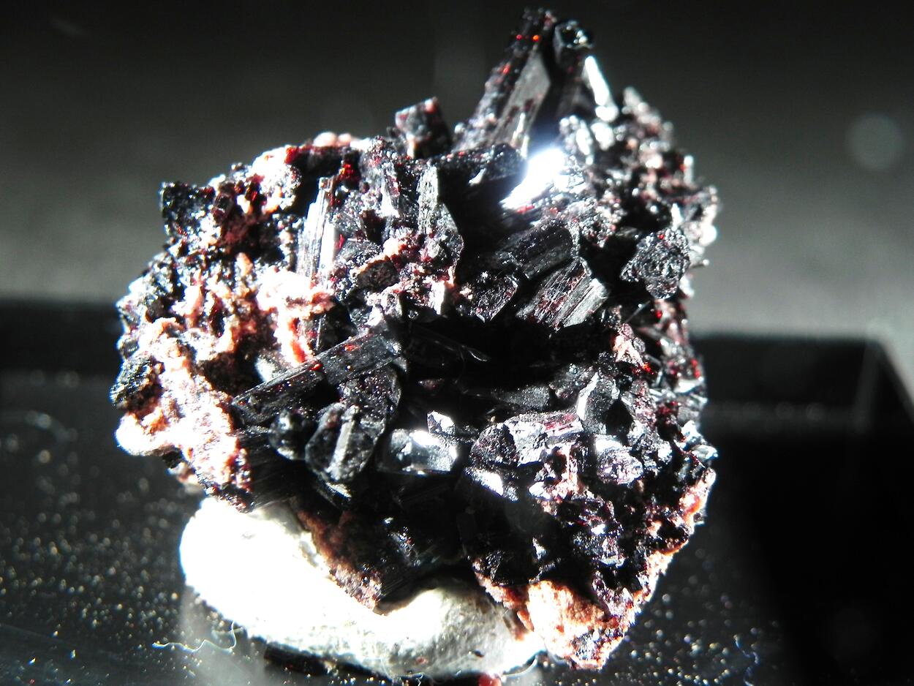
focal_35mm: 66
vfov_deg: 22.3
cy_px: 343
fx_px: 1743
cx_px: 457
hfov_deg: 29.4
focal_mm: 11.8
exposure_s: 1/28
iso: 160
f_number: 3.5
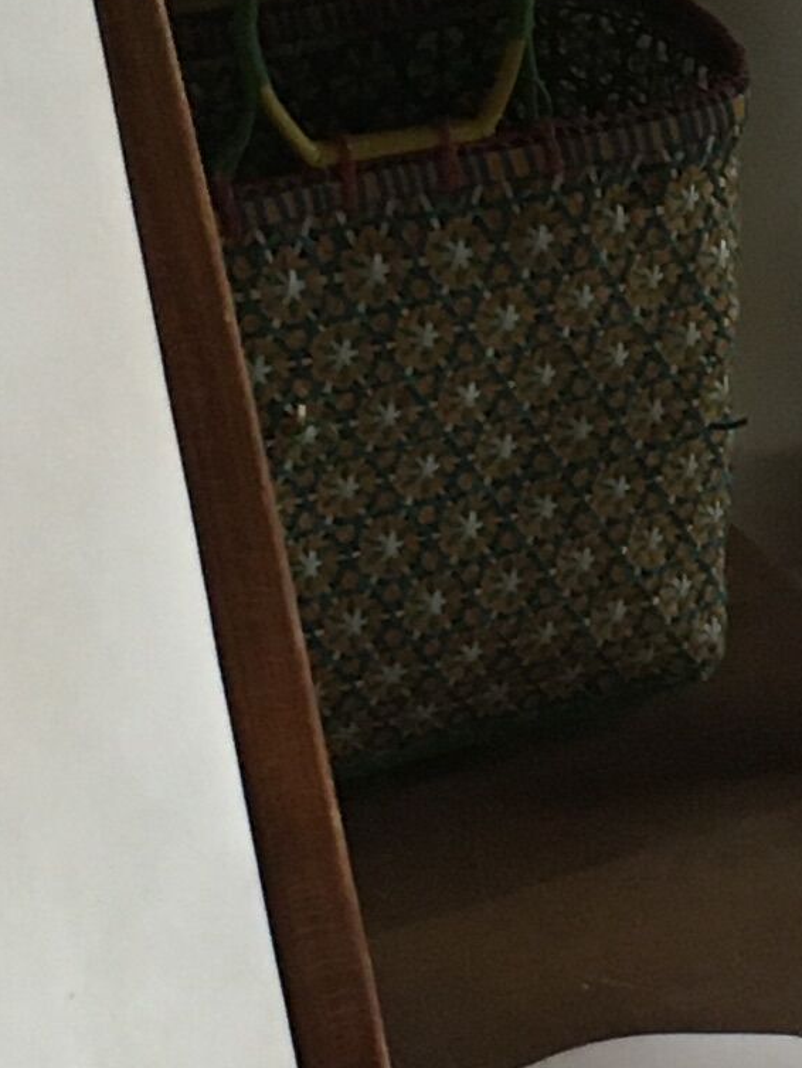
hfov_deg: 9.3
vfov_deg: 12.7
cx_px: 1231
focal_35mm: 155
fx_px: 4785
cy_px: 501
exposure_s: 1/33
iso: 160
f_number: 2.2
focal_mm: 4.15
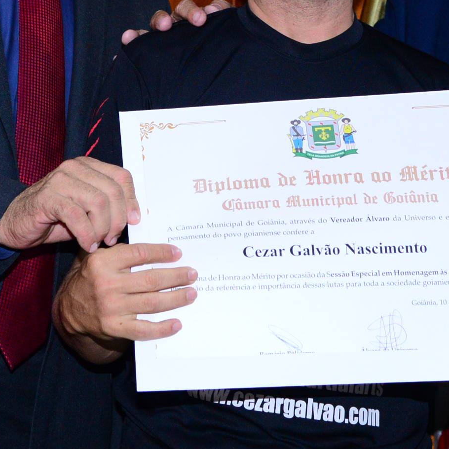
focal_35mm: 163
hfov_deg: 10.7
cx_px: 246
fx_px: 2392
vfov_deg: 10.6
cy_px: -9
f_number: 4.5
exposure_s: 1/125
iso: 2500
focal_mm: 58
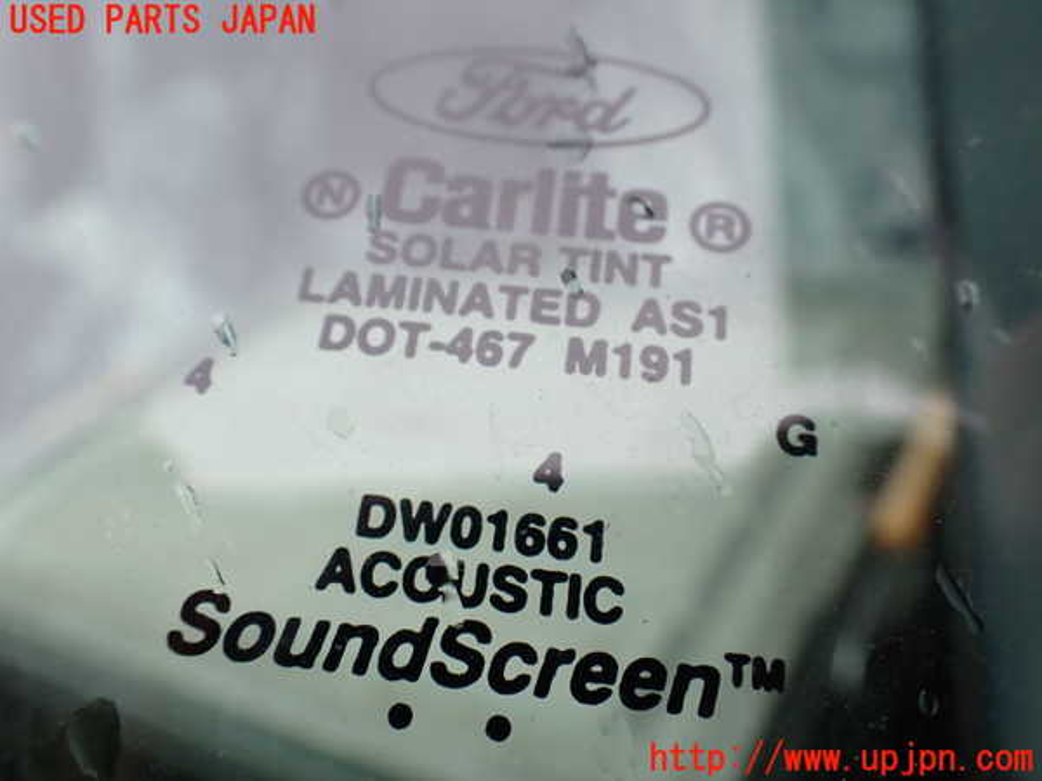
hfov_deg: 60.0
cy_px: 390
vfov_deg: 46.8
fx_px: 903
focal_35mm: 30
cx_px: 521
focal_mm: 5.4
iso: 100
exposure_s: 1/250
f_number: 3.2
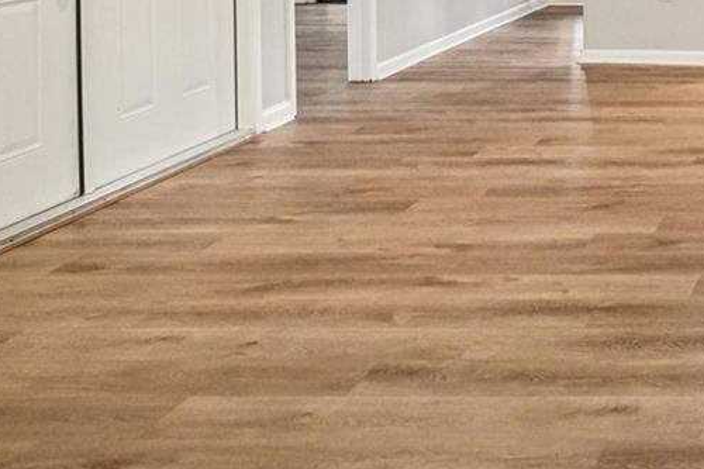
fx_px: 938
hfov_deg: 31.0
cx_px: 938
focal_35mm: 48
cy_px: -107
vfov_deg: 25.0
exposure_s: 1/30
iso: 1250
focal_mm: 10
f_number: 8
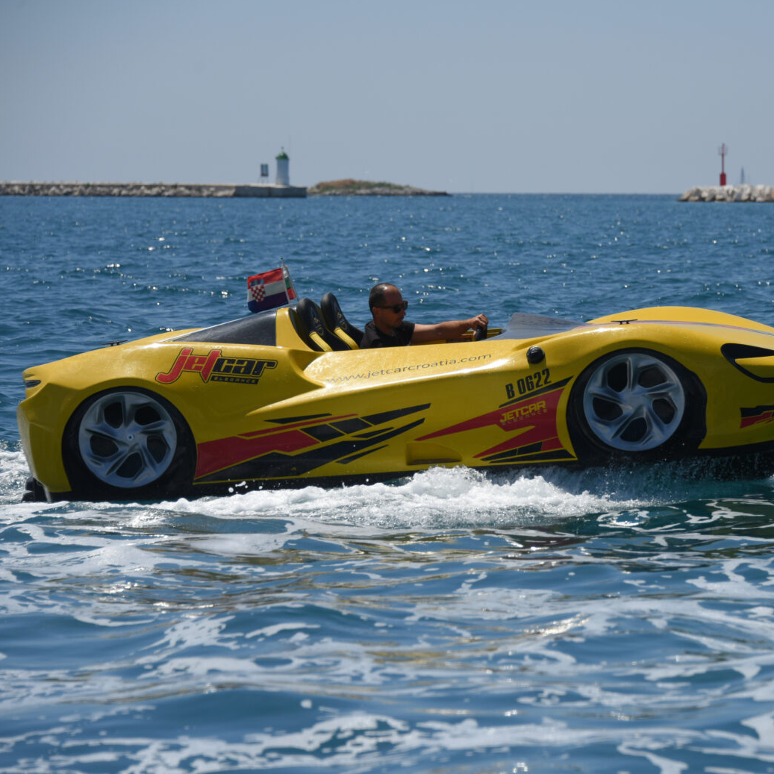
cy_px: 396
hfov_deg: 9.9
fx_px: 4478
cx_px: 541
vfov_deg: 9.9
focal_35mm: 177
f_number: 5.6
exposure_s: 1/2500
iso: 250
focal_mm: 135
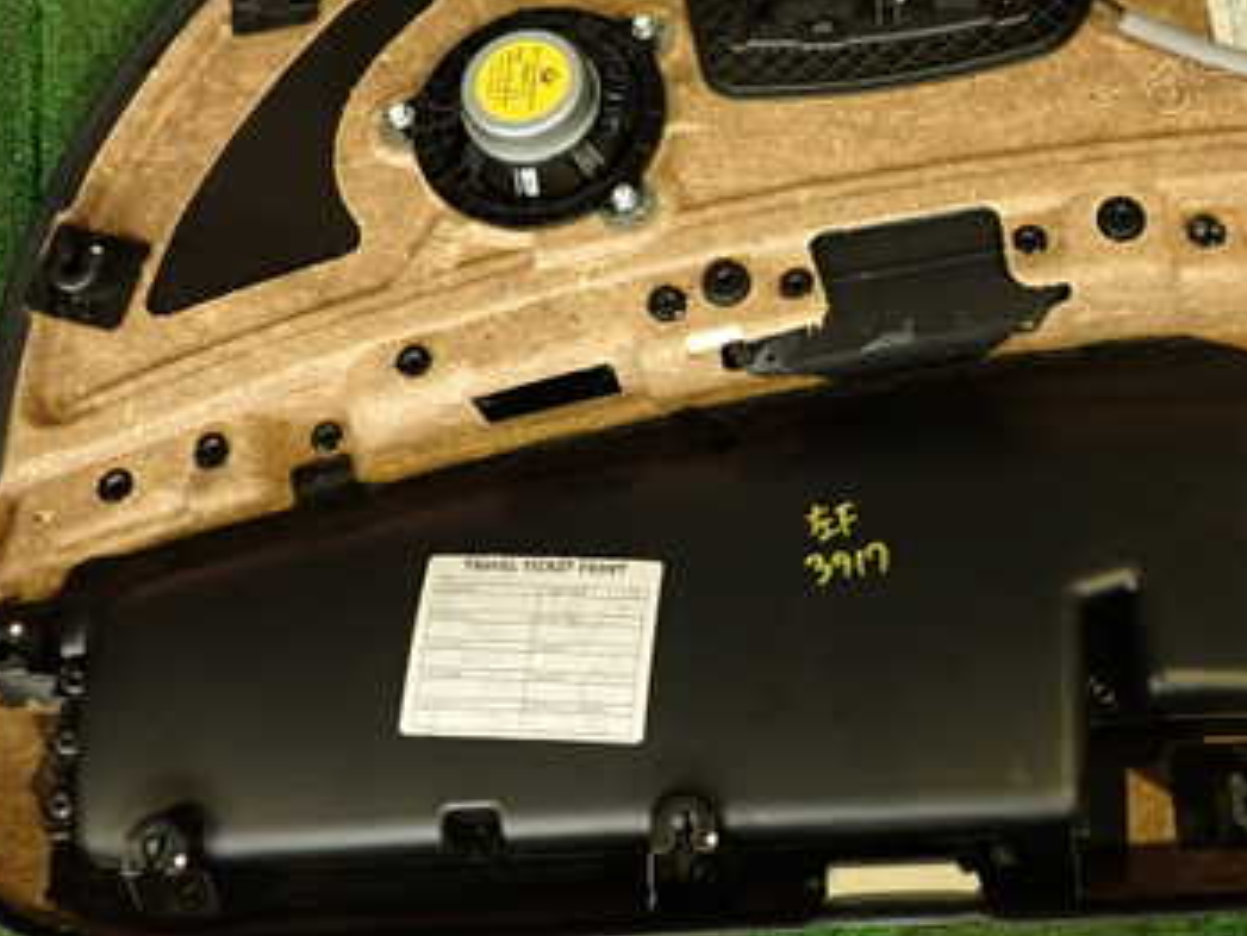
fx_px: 1550
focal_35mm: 43
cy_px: 286
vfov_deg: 33.2
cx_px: 904
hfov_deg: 42.7
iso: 250
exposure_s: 1/30
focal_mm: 4.5
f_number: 2
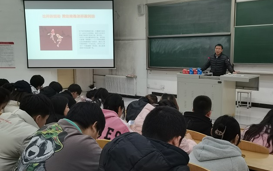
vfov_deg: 32.7
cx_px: 139
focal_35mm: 39
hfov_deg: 50.4
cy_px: 93
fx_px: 290
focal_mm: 5.58
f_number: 1.8
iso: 250
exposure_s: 1/50
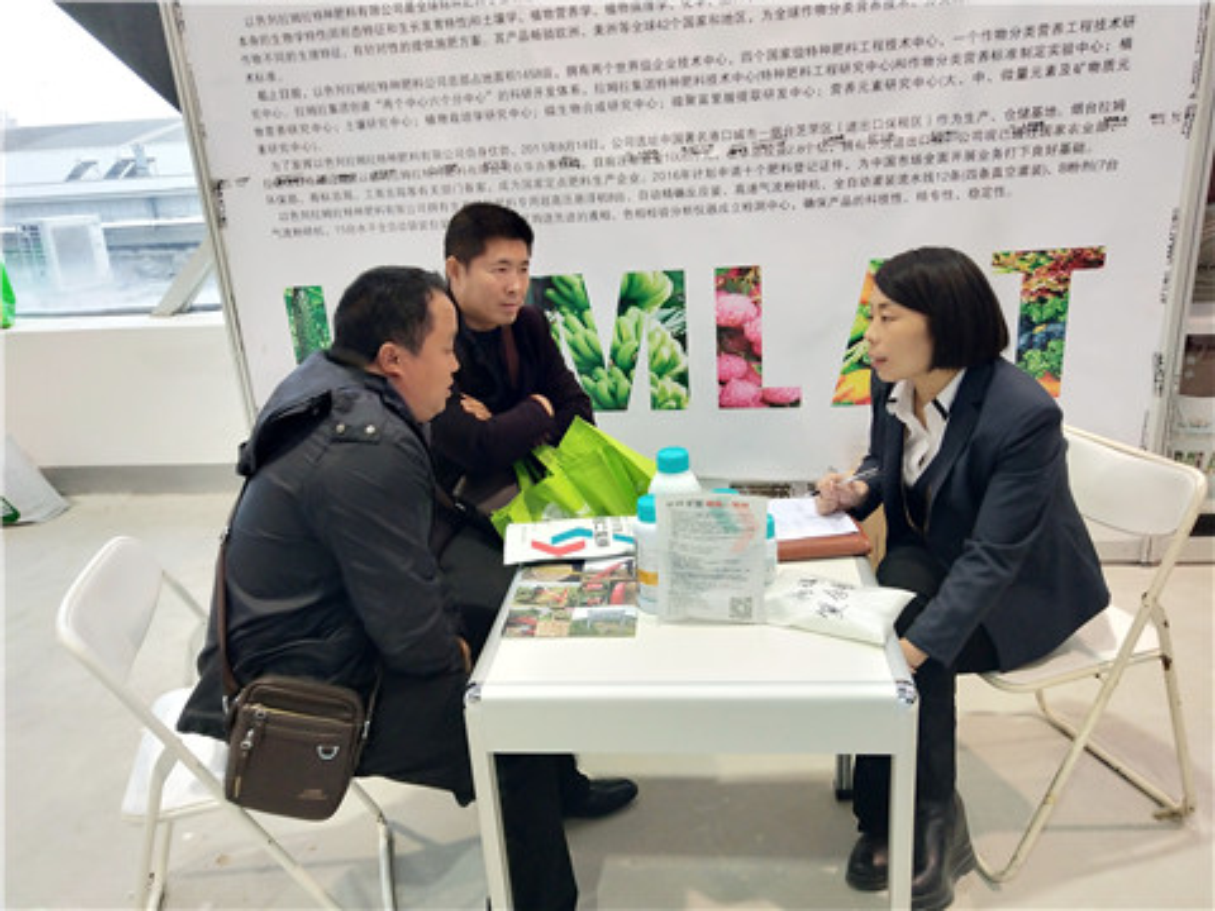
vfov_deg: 46.8
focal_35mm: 30
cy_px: 456
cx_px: 608
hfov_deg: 60.0
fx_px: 1053
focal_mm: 3.95
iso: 252
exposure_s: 1/100
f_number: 1.8
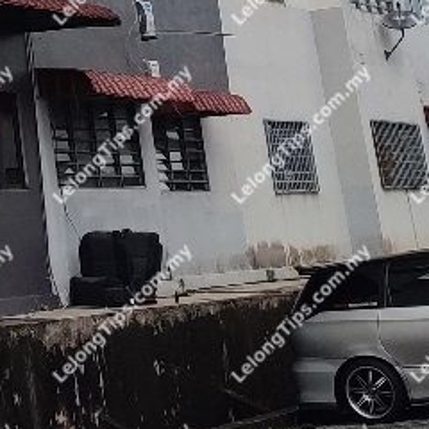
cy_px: -378
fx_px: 1598
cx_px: -114
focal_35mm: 114
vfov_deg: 13.5
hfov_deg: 14.7
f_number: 1.9
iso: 50
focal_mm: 6.04
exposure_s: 1/411
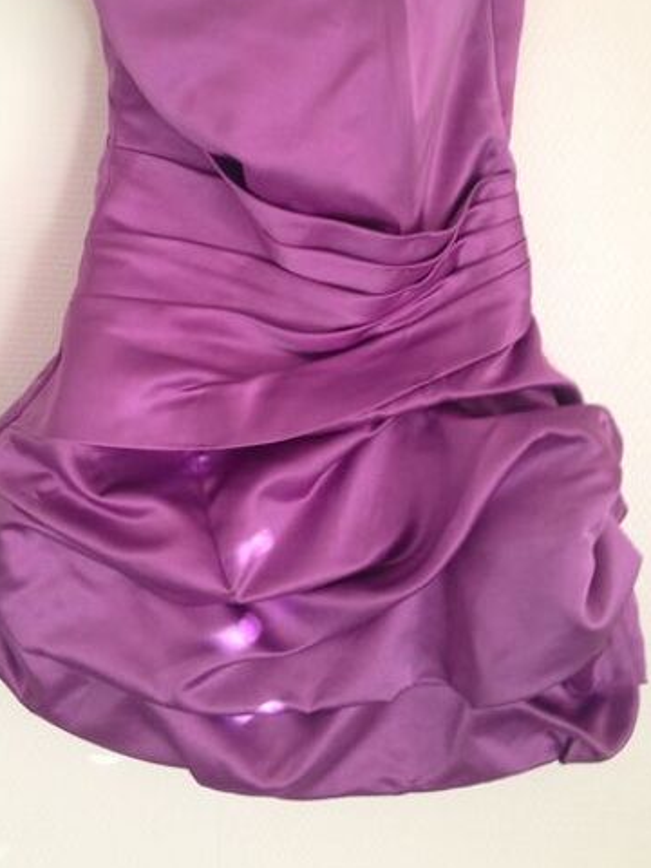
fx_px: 1103
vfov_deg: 42.6
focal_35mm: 44
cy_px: 327
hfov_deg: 32.8
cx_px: 284
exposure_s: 1/20
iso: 125
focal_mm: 4.12
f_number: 2.4
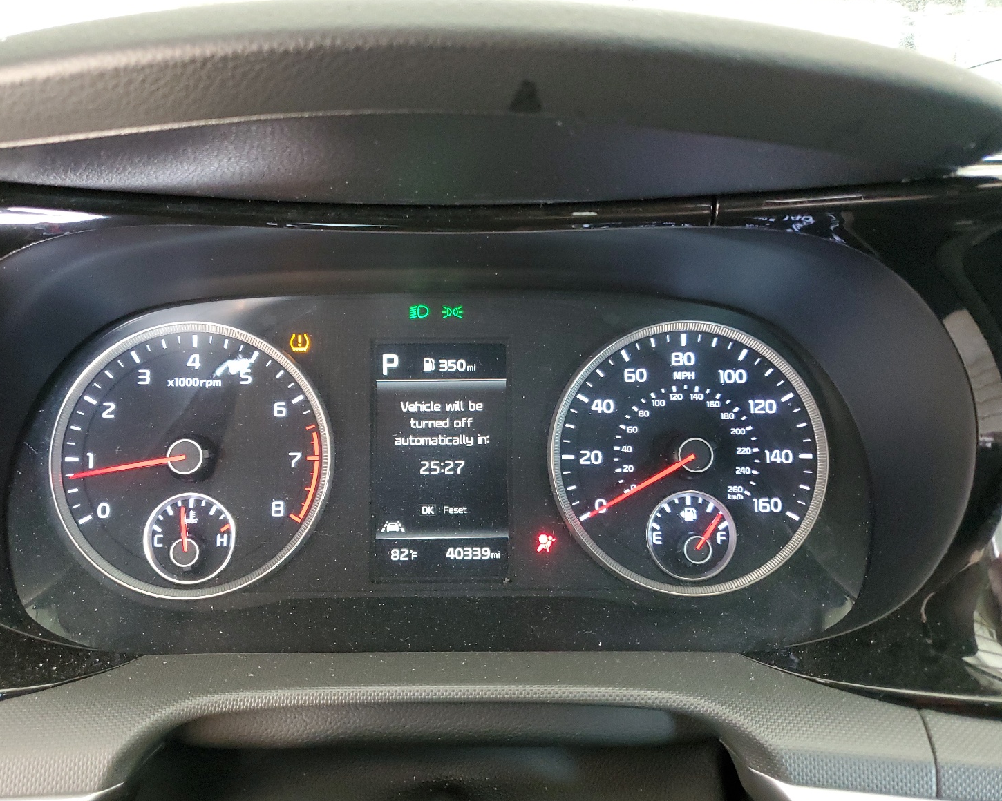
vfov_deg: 51.5
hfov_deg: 62.1
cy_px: 407
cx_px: 452
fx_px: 830
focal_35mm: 28
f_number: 1.5
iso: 359
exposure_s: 1/60.2
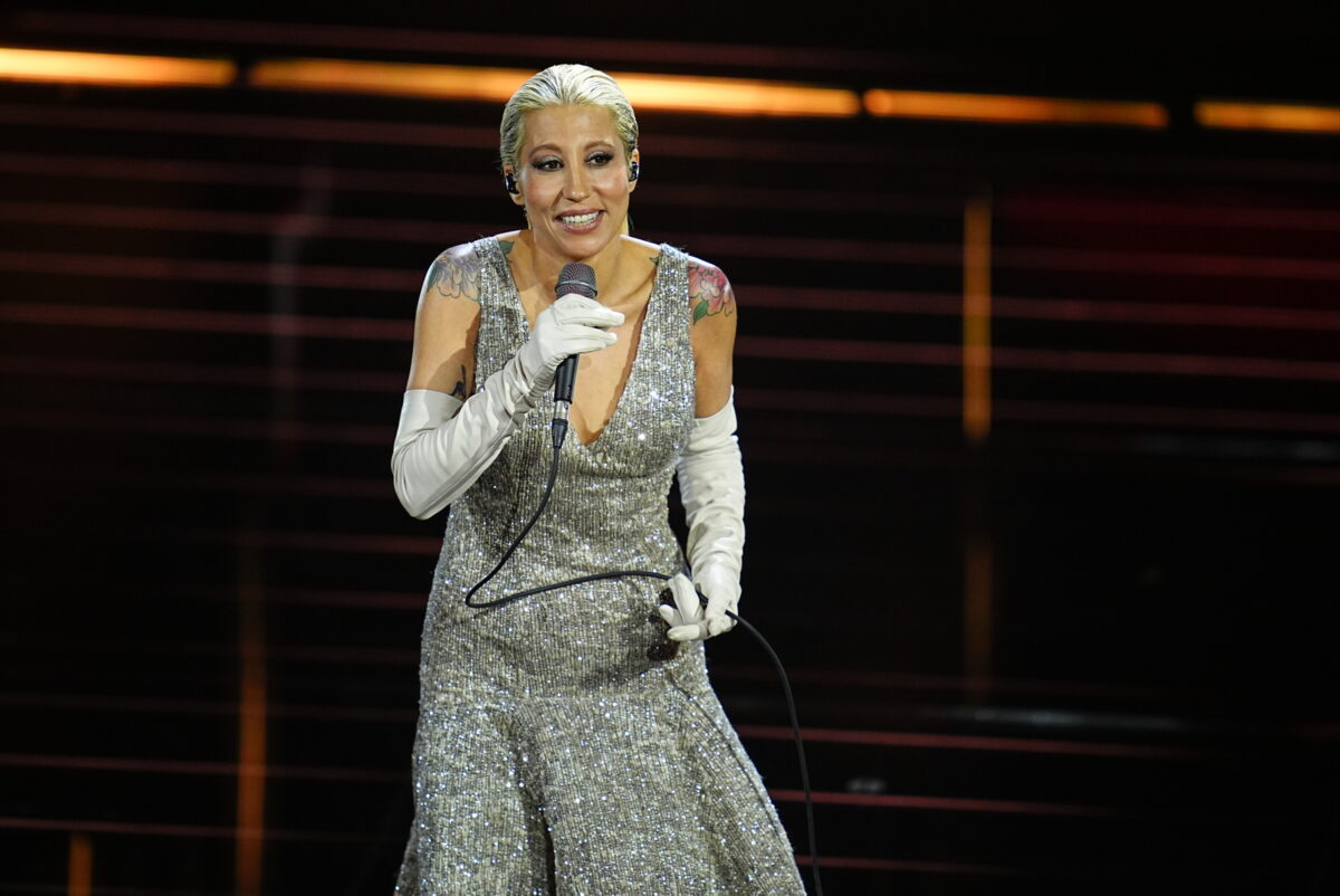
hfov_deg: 5.1
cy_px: 448
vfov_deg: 3.4
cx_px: 670
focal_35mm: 400
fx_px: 14899
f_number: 2.8
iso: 3200
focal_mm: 400
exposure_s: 1/400
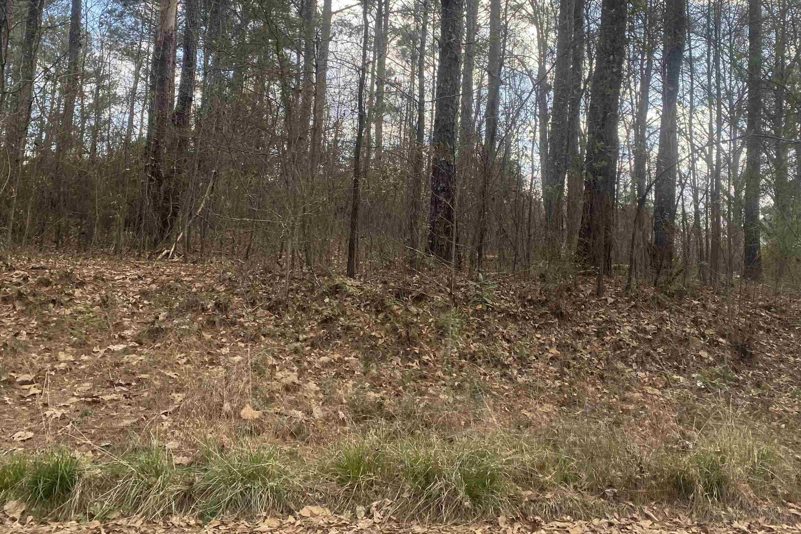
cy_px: 174
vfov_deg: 39.5
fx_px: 734
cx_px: 451
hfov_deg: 57.0
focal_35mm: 33
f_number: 1.8
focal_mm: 4.25
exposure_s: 1/367
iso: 32
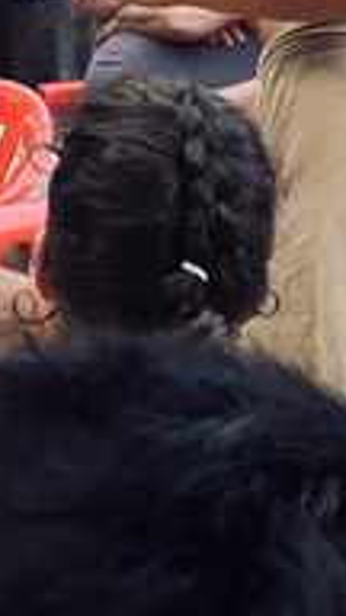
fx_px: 5480
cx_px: -493
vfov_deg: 6.4
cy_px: -279
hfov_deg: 3.6
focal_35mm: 336
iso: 160
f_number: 2.8
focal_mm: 9
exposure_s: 1/99
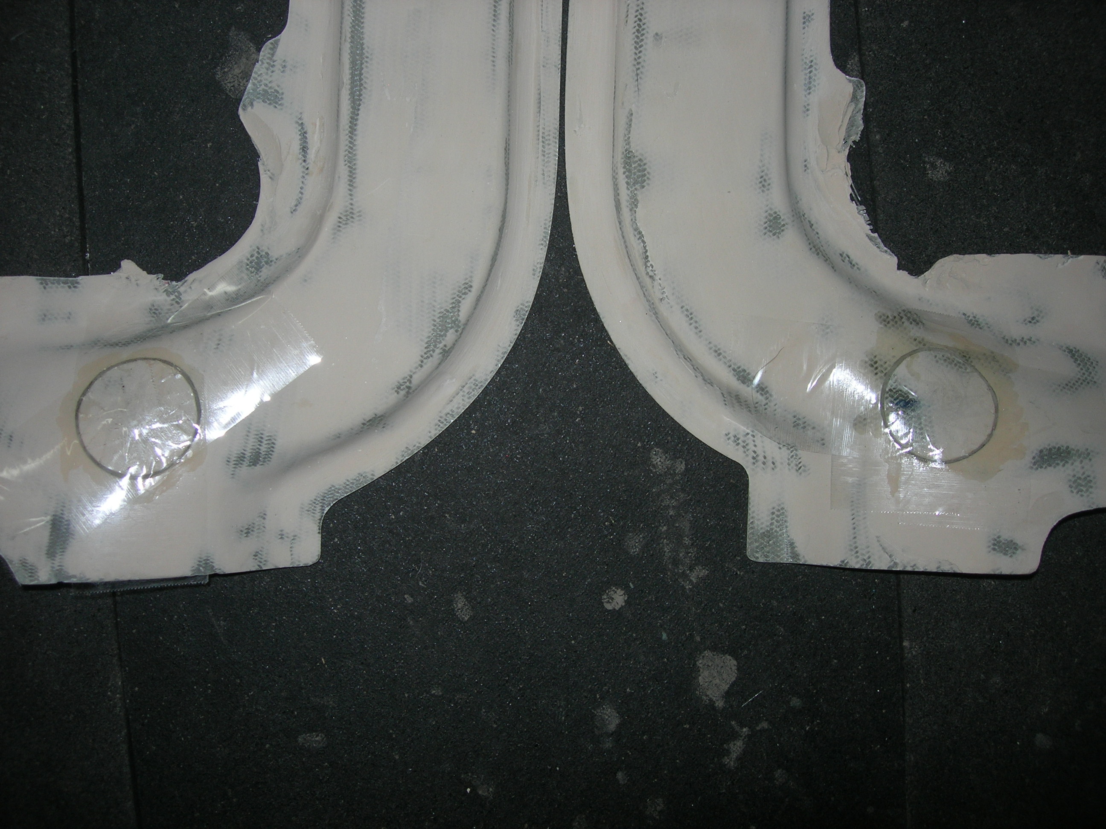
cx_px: 553
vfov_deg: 37.7
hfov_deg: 49.0
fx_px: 1214
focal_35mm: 38
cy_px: 414
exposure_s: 1/60.1
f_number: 2.8
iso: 64
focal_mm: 7.8
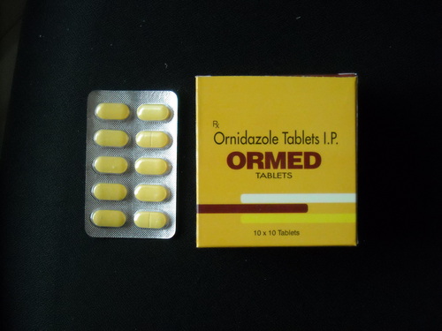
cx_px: 221
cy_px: 166
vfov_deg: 24.0
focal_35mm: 61
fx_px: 779
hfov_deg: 31.7
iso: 702
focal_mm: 9.87
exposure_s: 1/250
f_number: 3.5
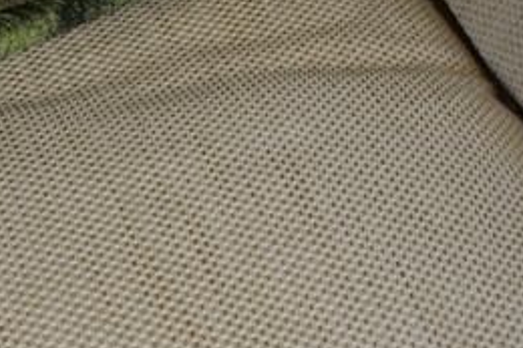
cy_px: 294
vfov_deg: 16.3
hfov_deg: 23.6
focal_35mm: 83
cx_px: 18
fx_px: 1205
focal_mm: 24
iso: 400
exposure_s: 1/60
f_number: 4
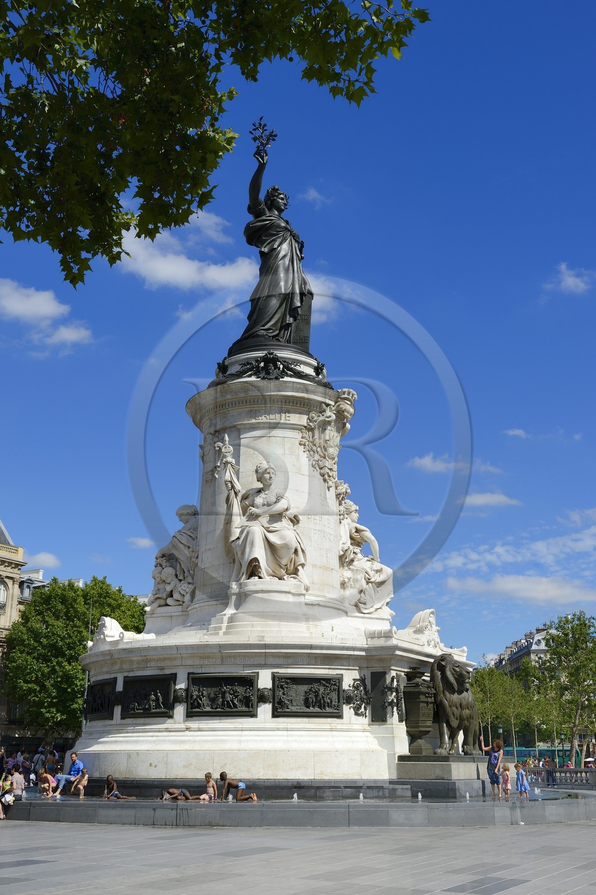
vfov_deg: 50.7
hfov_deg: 35.0
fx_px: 945
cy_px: 448
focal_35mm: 38
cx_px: 298
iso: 100
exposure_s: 1/320
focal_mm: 38
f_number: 10
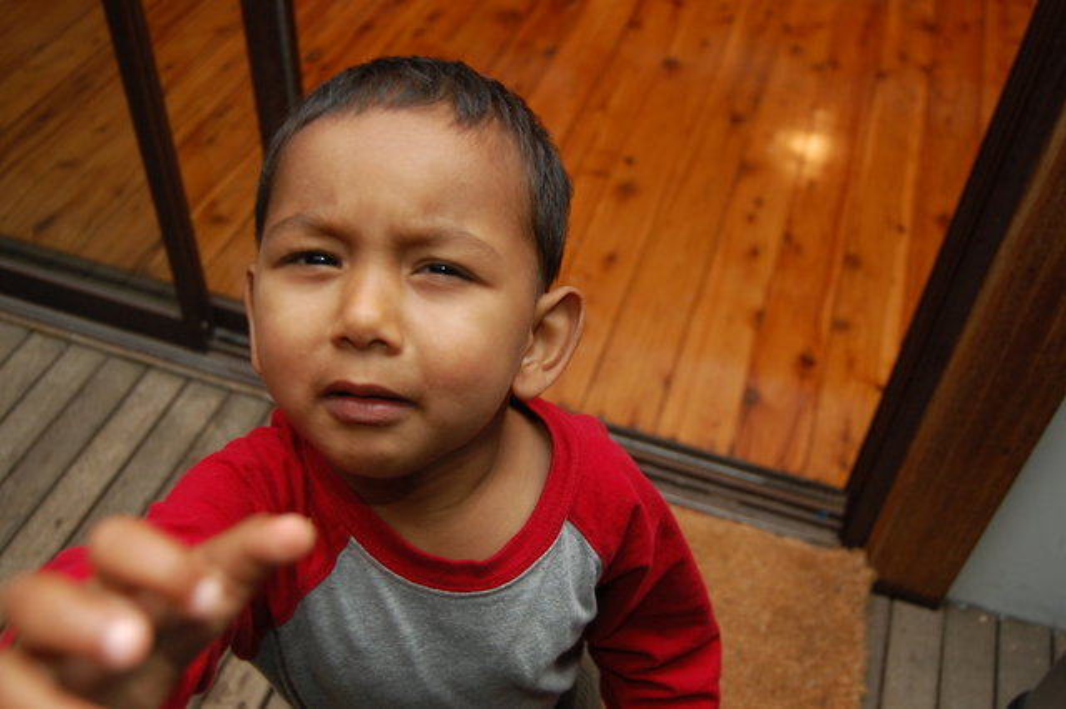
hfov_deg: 53.2
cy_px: 354
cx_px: 533
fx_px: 1065
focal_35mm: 36
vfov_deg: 36.8
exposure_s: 1/60
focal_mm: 24
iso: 400
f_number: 4
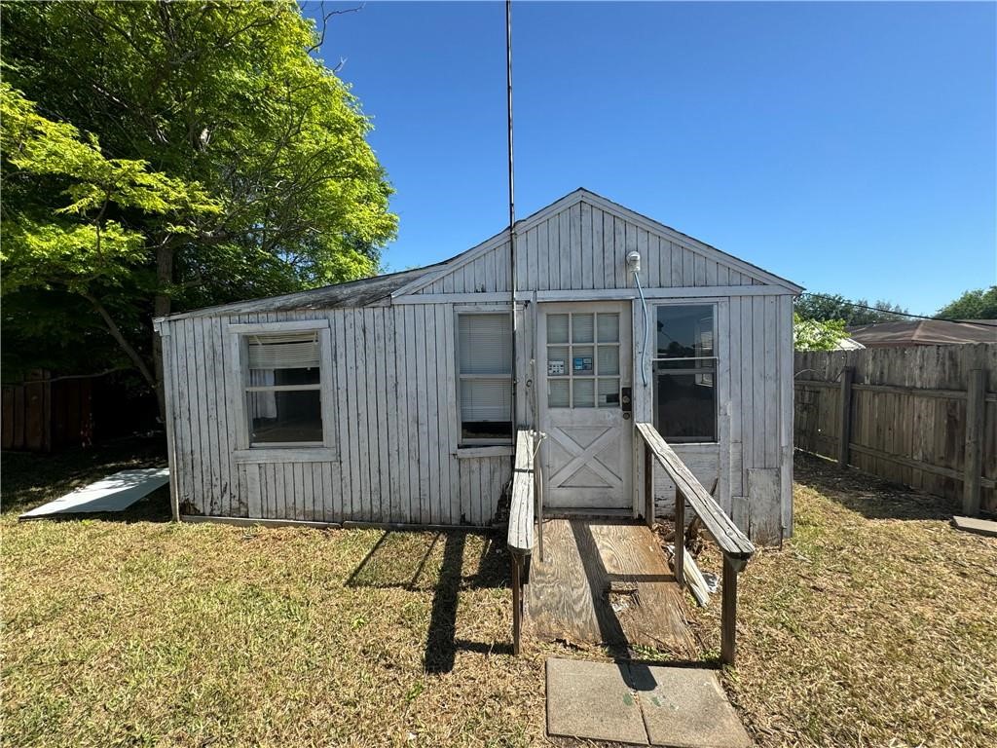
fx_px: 403
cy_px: 374
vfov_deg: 85.7
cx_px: 498
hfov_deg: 102.1
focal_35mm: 14
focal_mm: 2.22
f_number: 2.2
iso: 40
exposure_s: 1/1178
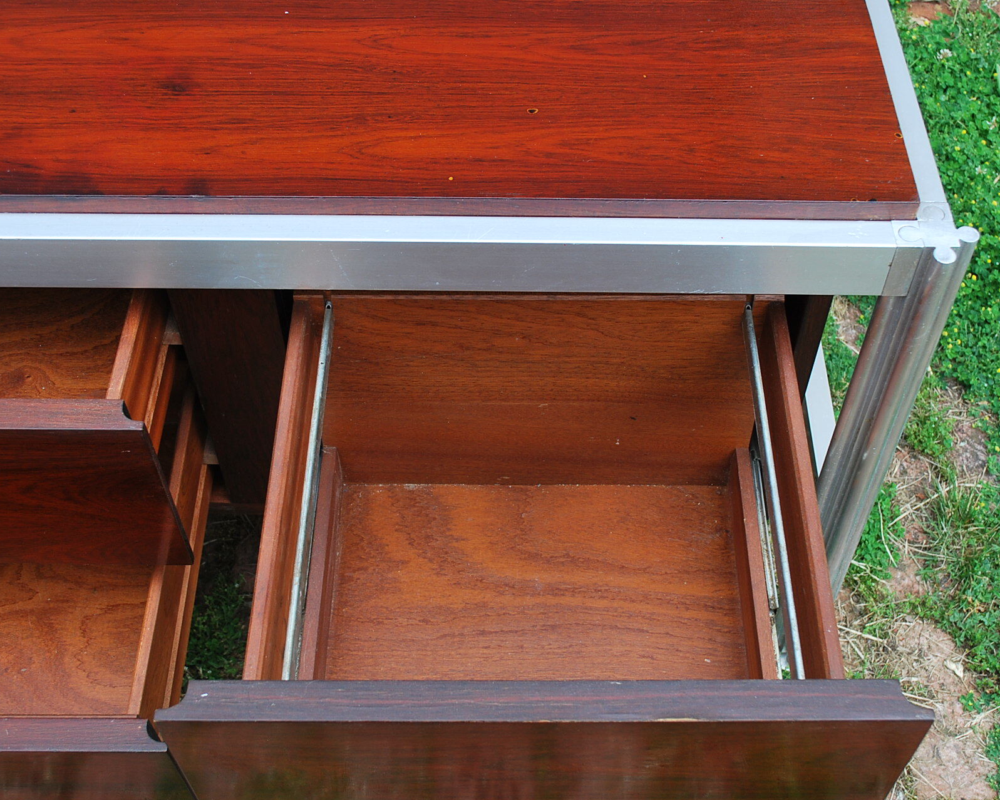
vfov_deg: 36.5
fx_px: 1214
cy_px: 401
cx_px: 507
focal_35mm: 41
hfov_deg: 44.8
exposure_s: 1/125
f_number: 5.6
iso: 200
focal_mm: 24
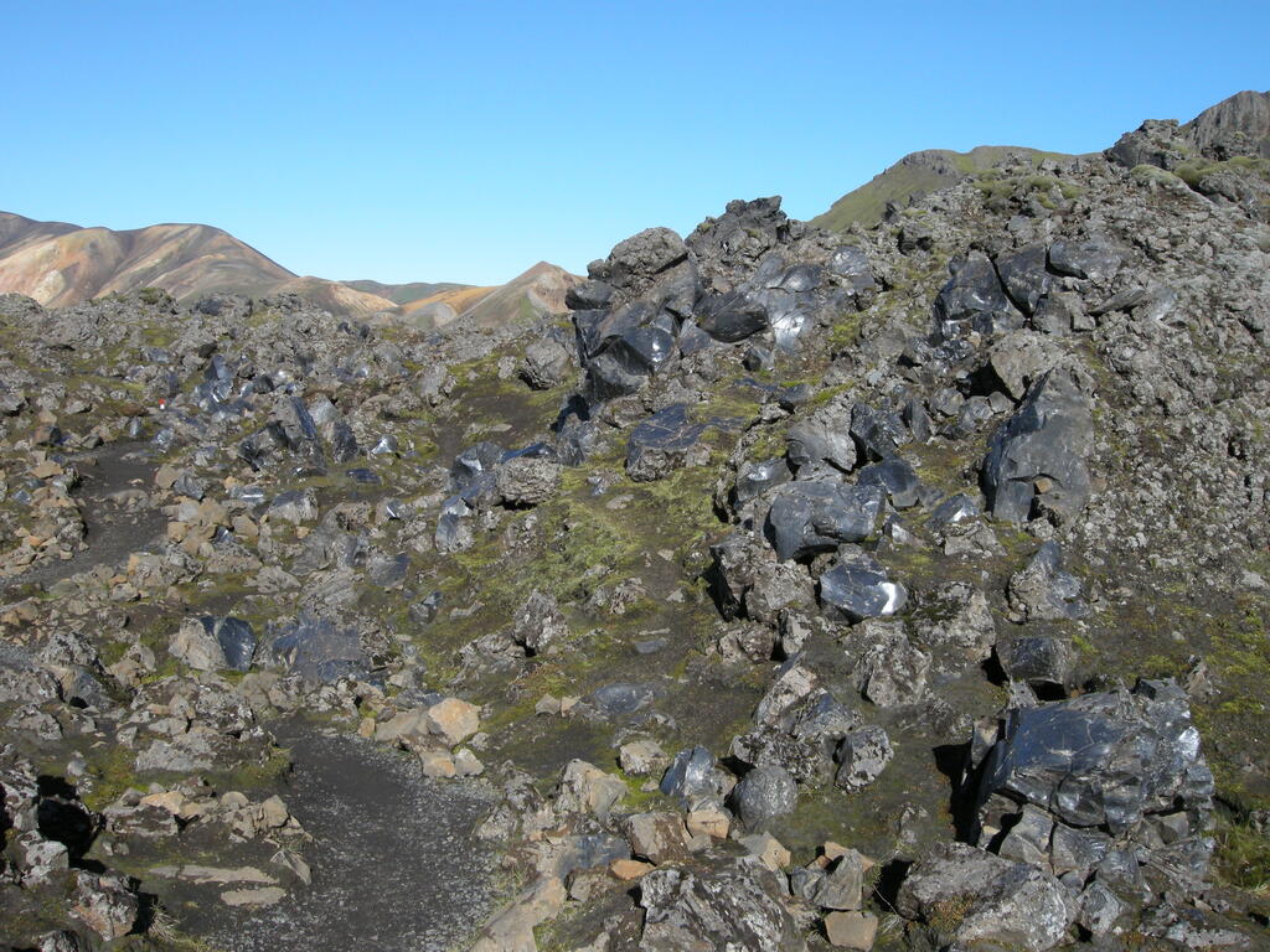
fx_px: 1284
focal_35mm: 35
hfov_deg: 52.6
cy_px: 476
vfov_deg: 40.7
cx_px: 635
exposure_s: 1/284
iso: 100
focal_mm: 7.5
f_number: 6.1
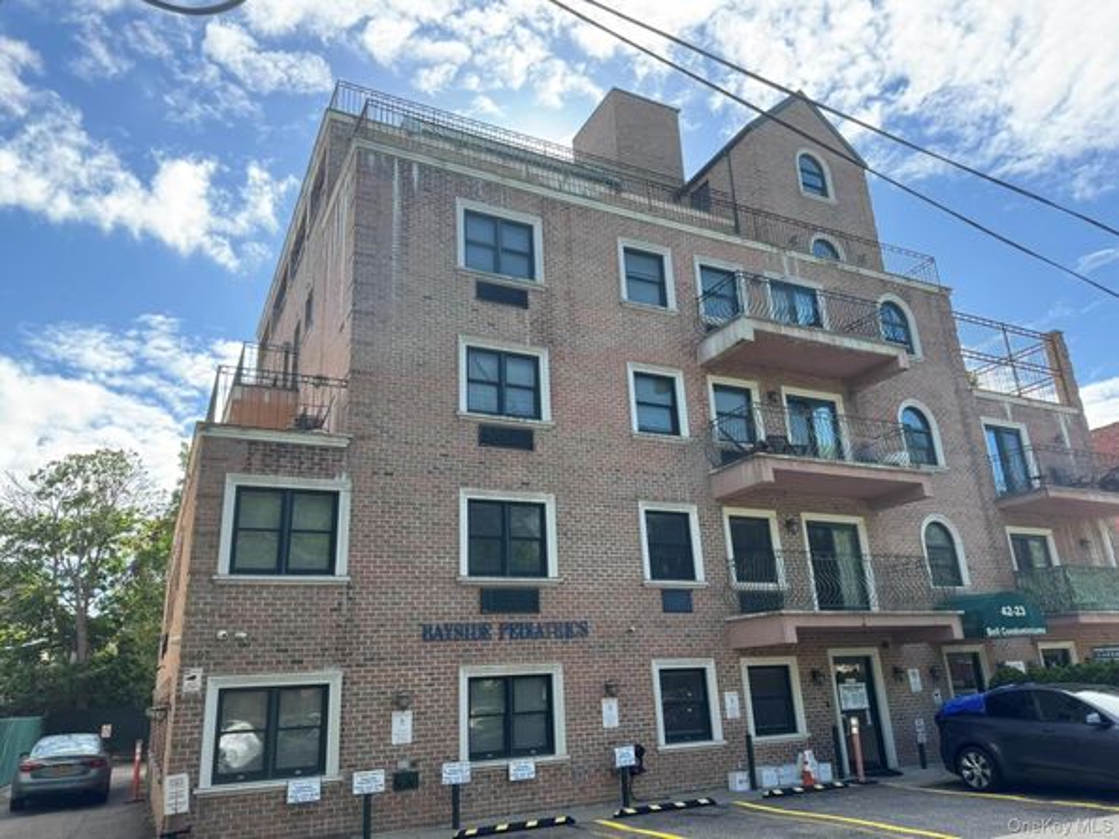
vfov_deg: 56.8
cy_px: 420
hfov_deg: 71.6
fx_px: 776
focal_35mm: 24
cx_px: 560
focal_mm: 6.76
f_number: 1.78
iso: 80
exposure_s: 1/756
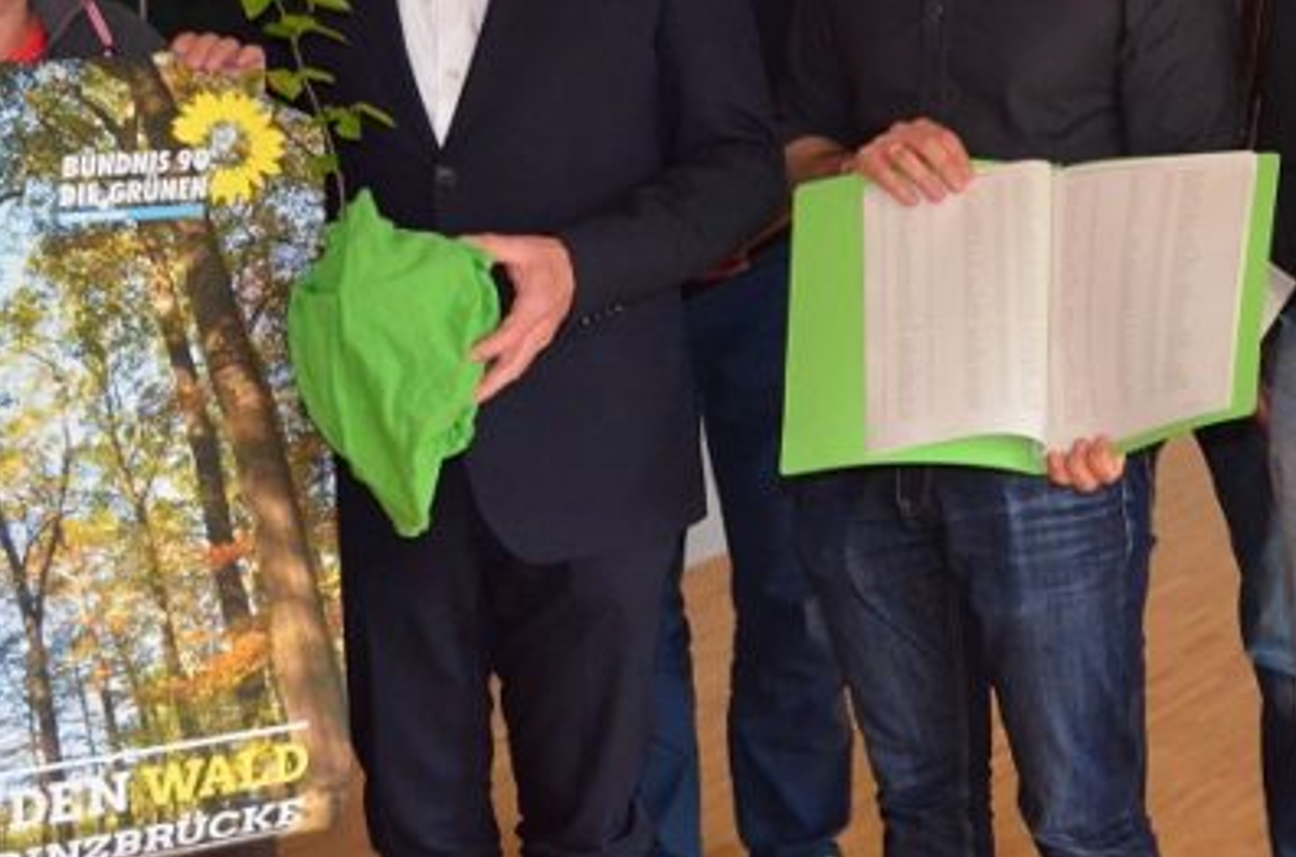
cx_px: 707
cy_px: 201
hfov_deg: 31.5
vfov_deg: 20.9
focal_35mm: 64
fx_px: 2298
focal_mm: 22
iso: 2800
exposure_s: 1/60
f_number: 3.8
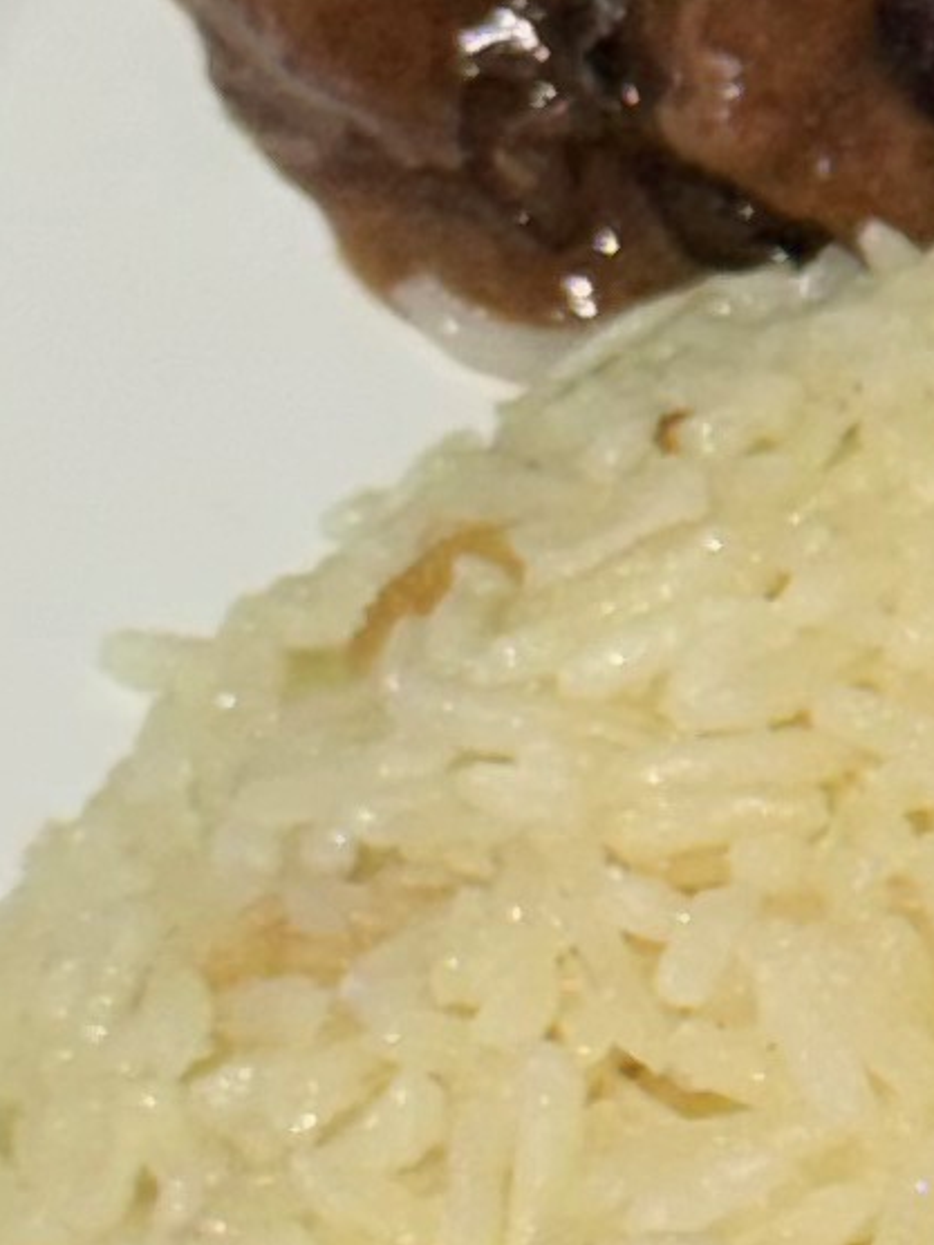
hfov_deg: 4.1
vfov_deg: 5.7
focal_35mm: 348
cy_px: 853
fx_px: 12520
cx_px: 2791
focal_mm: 6.76
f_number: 1.78
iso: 50
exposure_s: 1/32
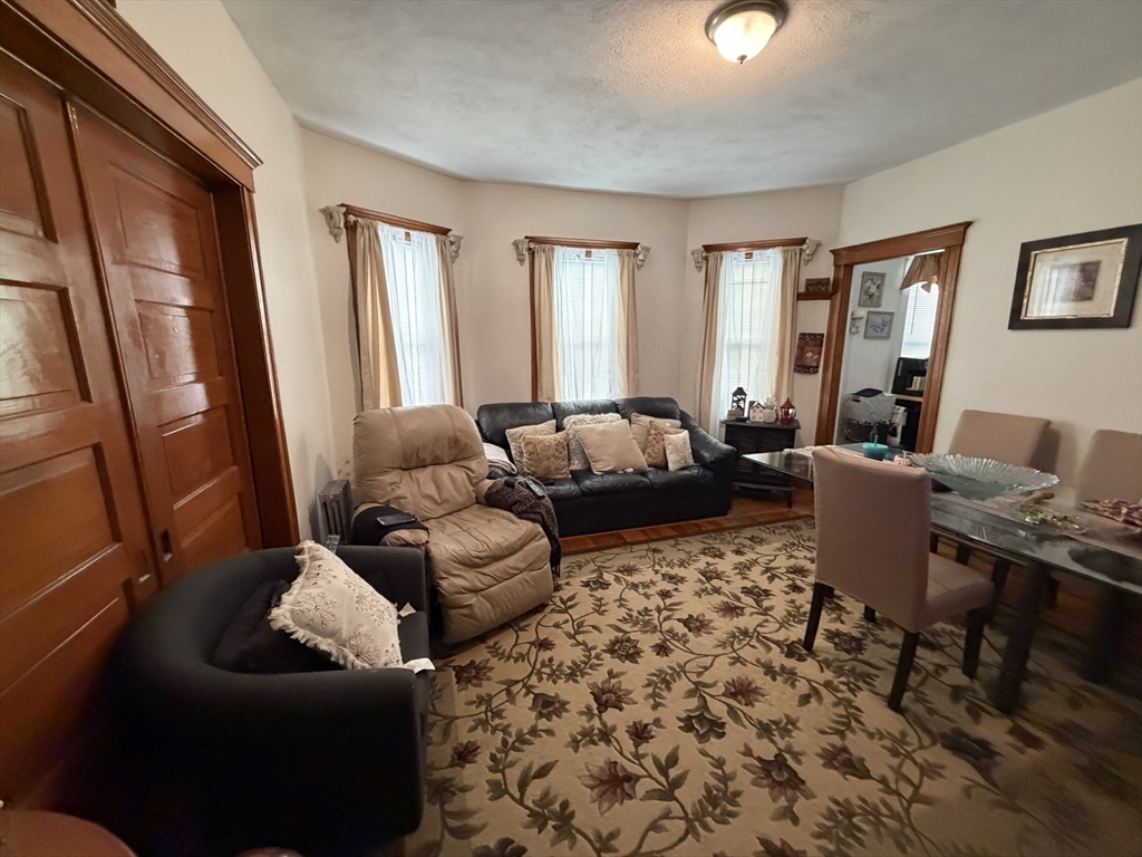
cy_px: 428
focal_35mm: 14
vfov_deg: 85.7
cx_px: 571
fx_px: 462
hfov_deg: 102.1
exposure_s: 1/60
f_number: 2.2
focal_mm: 2.22
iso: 640
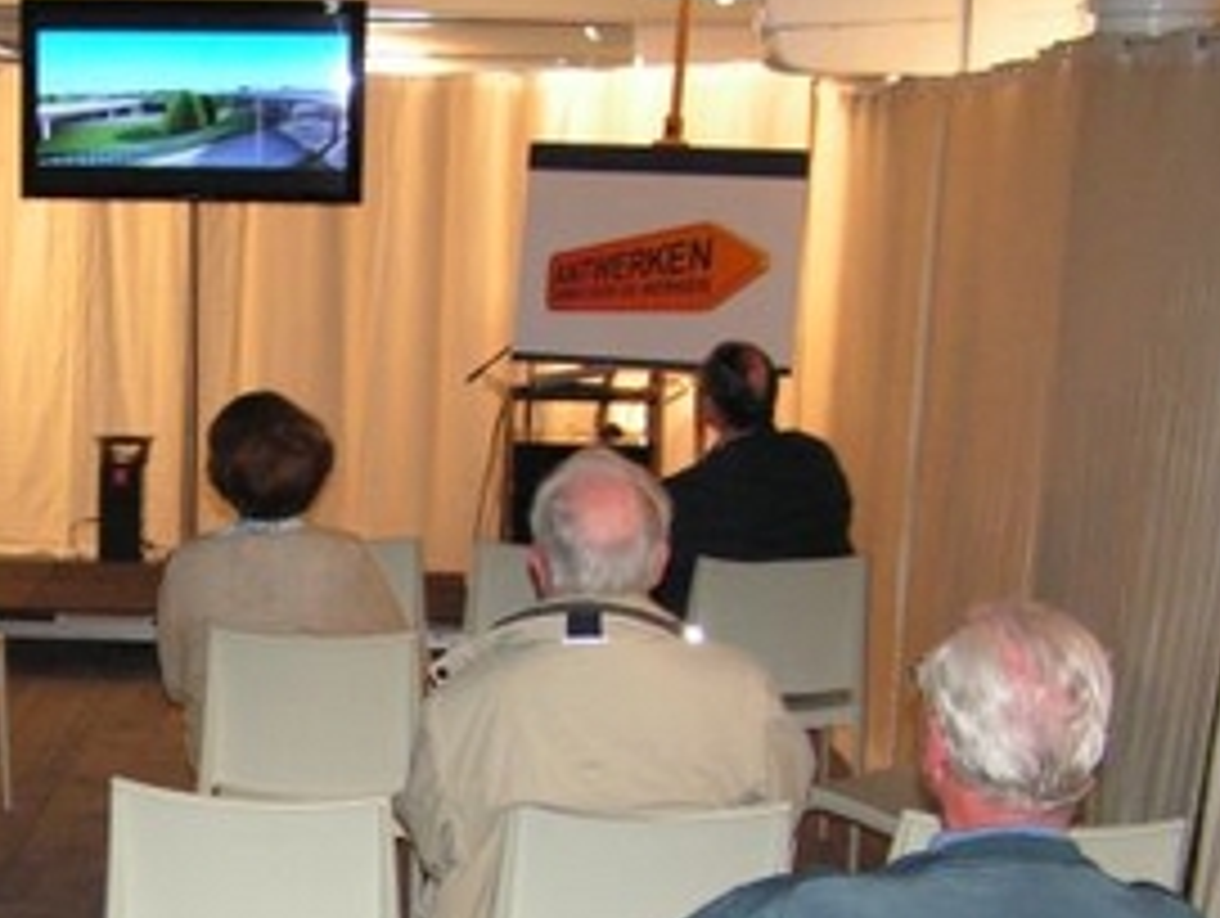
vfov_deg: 20.9
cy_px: 709
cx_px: 185
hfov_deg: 27.0
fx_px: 2470
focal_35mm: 70
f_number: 2.8
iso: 200
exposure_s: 1/40
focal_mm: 6.3
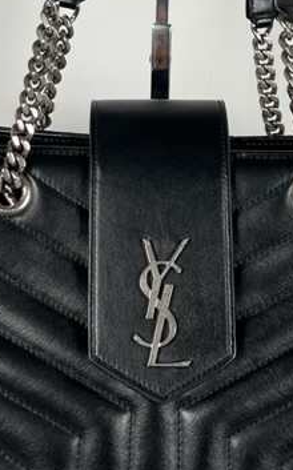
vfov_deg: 25.4
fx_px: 1024
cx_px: 150
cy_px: 92
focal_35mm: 80
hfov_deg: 16.3
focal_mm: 5.7
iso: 40
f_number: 1.5
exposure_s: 1/121
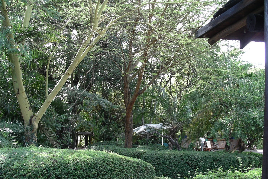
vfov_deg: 27.5
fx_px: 365
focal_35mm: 49
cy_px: 105
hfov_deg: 40.3
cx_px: 144
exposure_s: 1/60
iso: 64
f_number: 3
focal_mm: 7.8
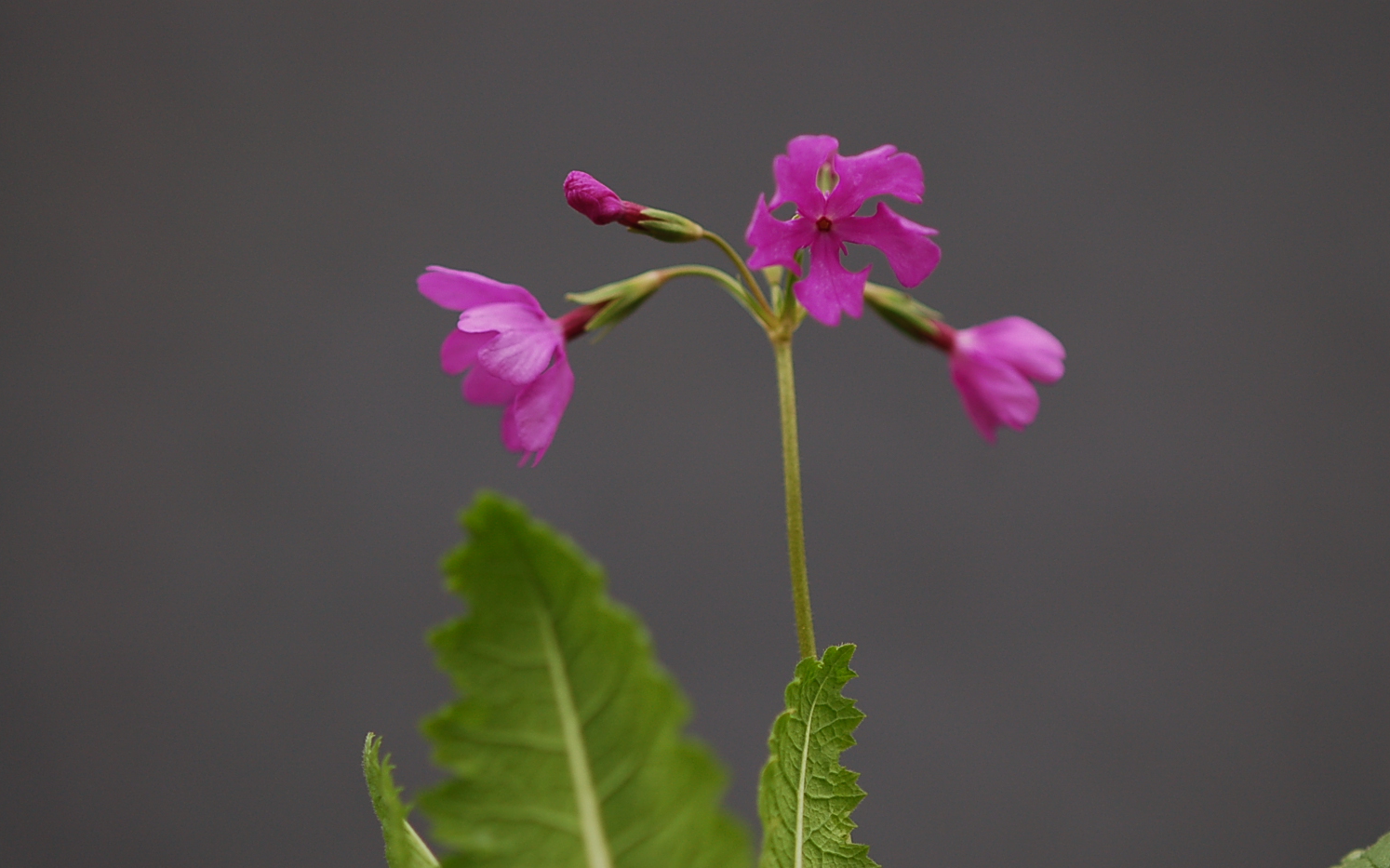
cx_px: 697
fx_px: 6117
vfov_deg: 8.1
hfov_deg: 13.0
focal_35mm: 162
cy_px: 419
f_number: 3.2
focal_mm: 105
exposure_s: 1/640
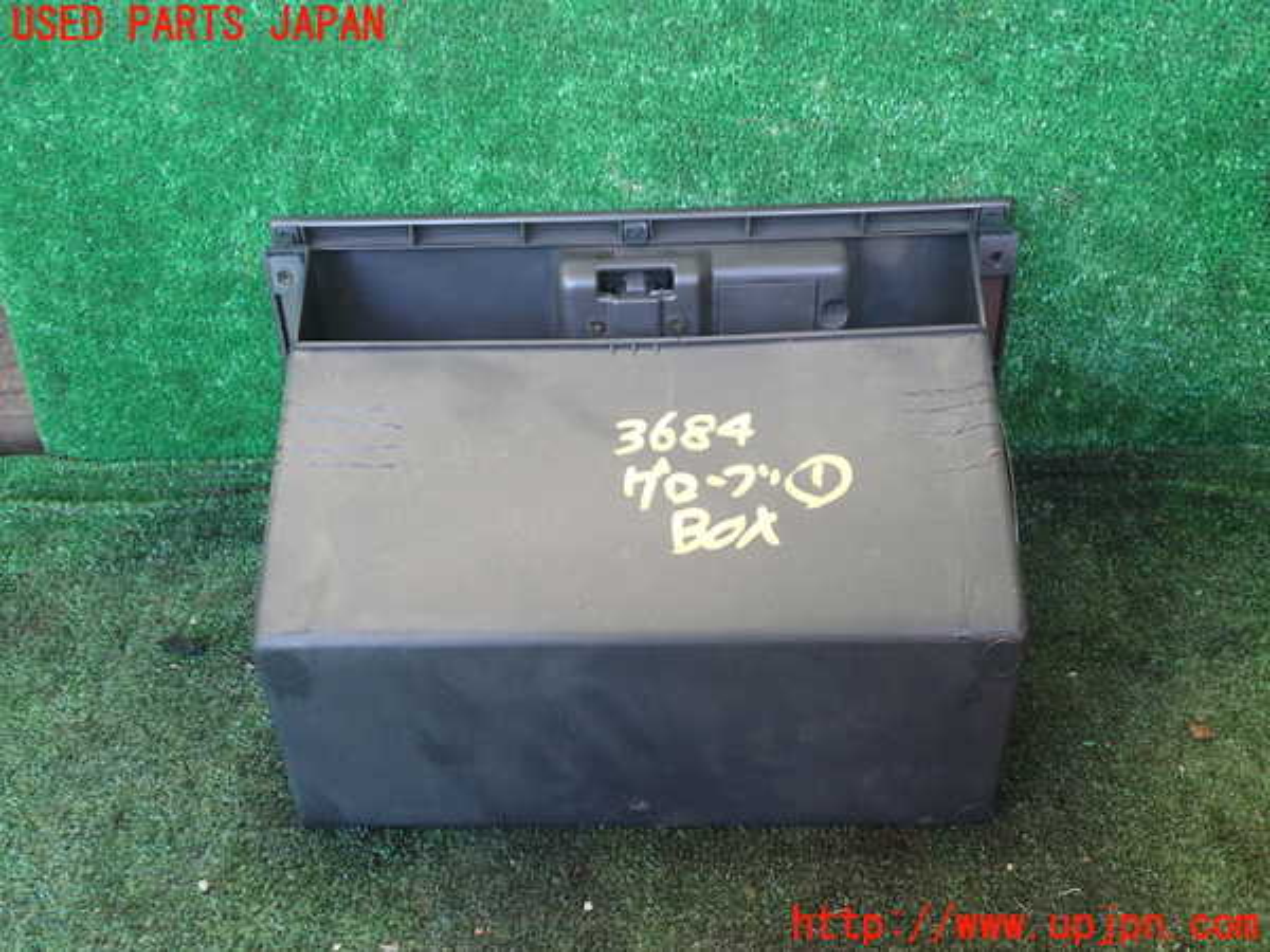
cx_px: 635
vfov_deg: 46.8
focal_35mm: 30
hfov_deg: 60.0
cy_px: 476
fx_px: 1101
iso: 200
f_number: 2.3
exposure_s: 1/40
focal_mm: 5.4
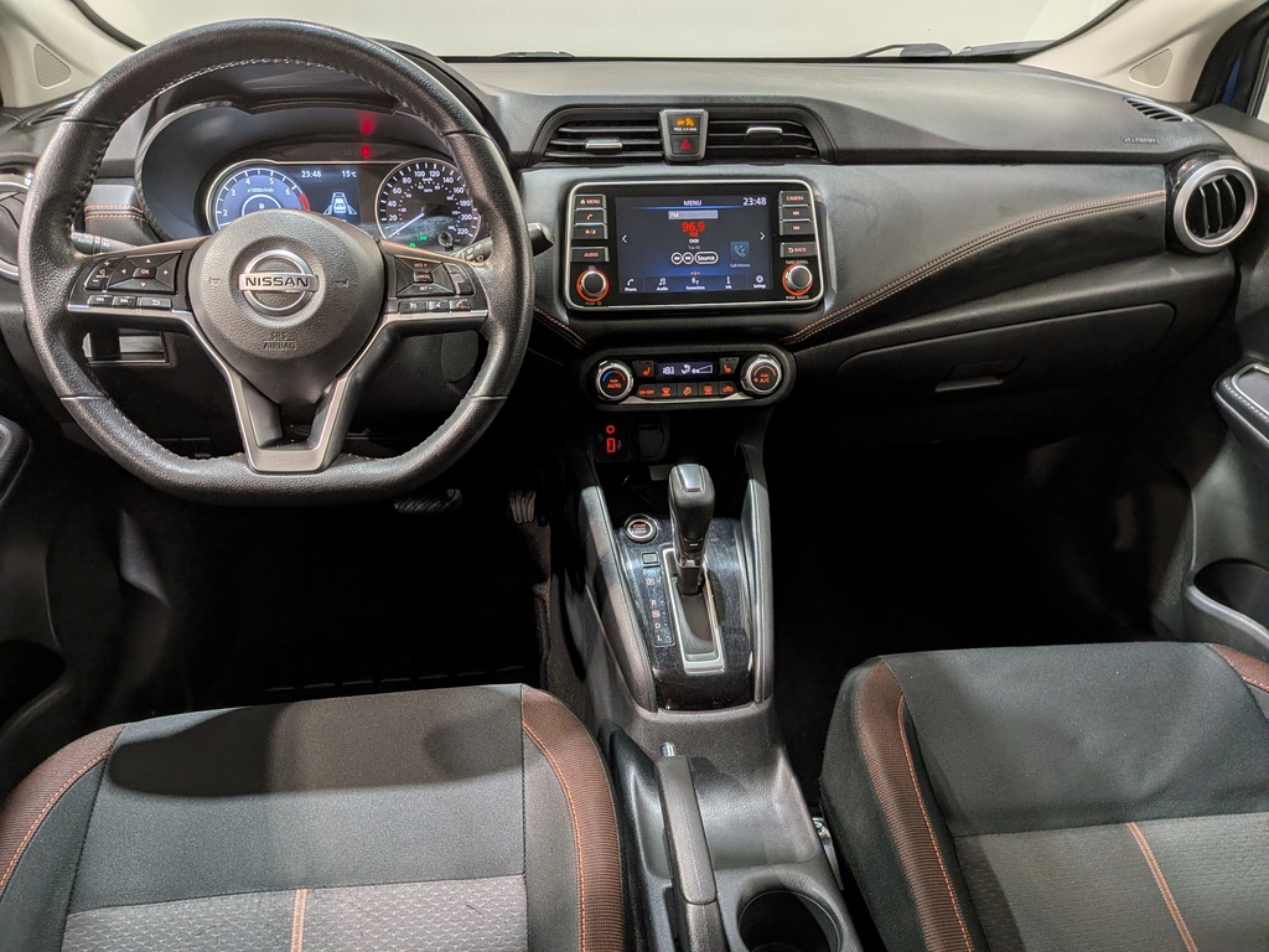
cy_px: 476
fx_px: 880
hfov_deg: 71.6
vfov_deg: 56.8
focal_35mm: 24
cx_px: 634
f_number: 1.7
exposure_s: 1/100
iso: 29
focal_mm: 4.53
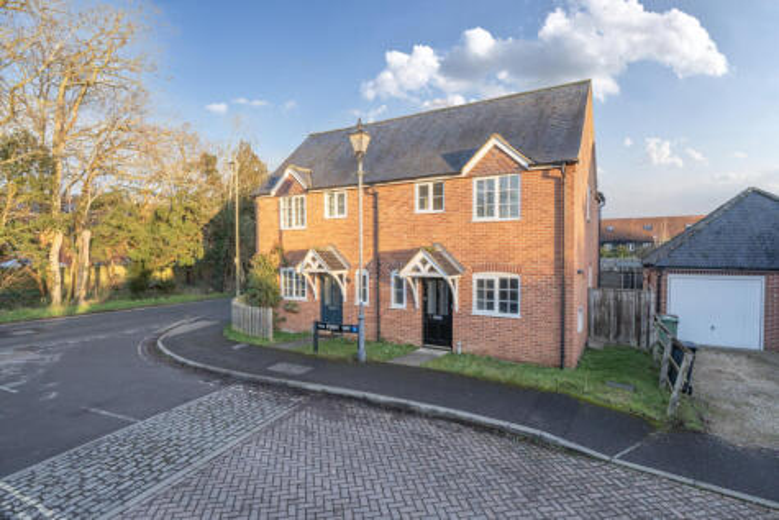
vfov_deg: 67.4
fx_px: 390
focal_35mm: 18
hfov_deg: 90.0
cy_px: 260
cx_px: 390
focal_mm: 12
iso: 400
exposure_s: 1/160
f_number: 8
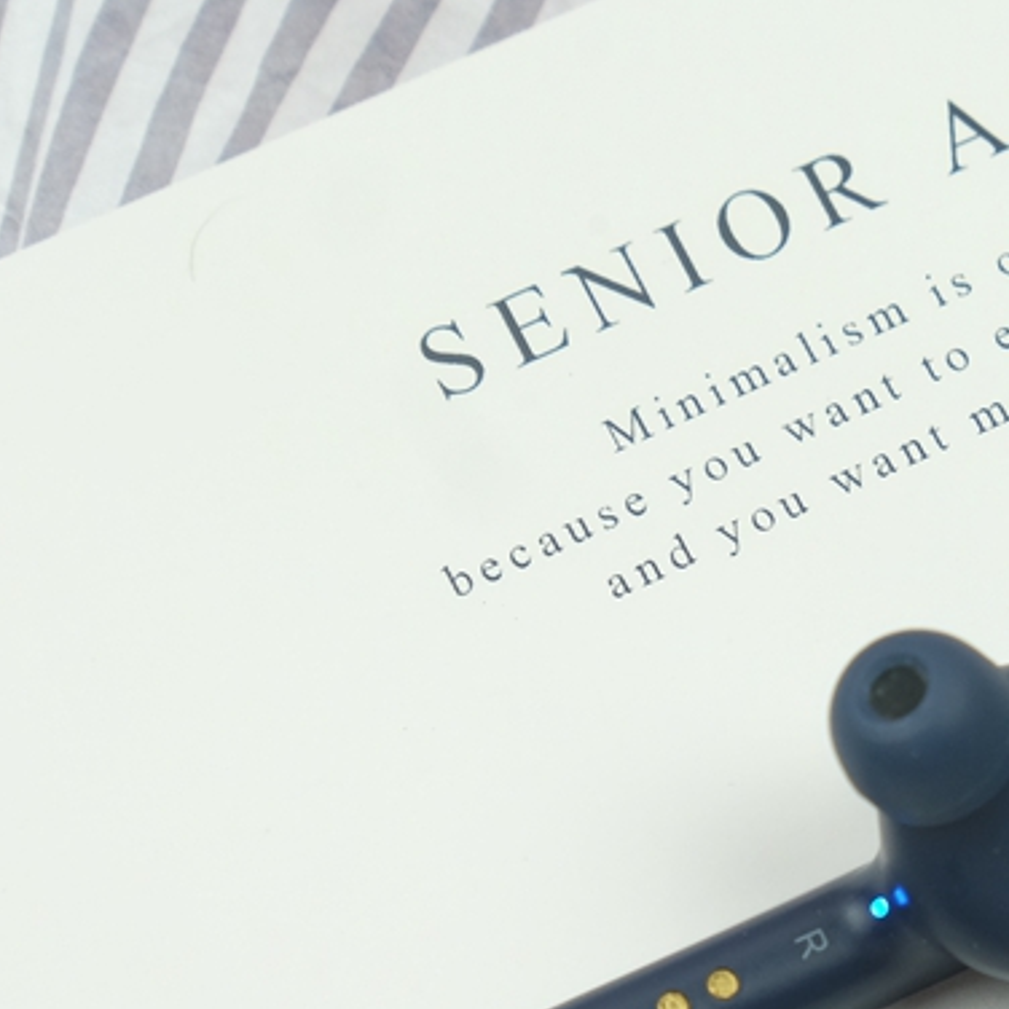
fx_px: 6332
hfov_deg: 9.1
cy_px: 785
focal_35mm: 192
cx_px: 923
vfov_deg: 9.1
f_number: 6.4
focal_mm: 55
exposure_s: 1/45
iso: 500
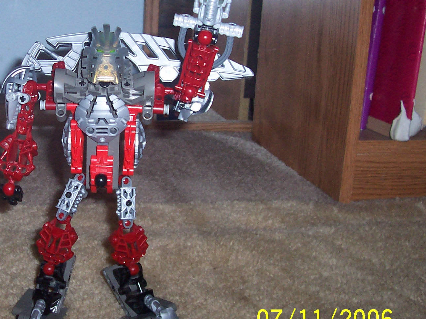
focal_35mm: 58
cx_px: 96
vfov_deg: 25.2
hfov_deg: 32.5
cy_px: 133
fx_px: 714
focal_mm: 5.6
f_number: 2.8
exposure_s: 1/60
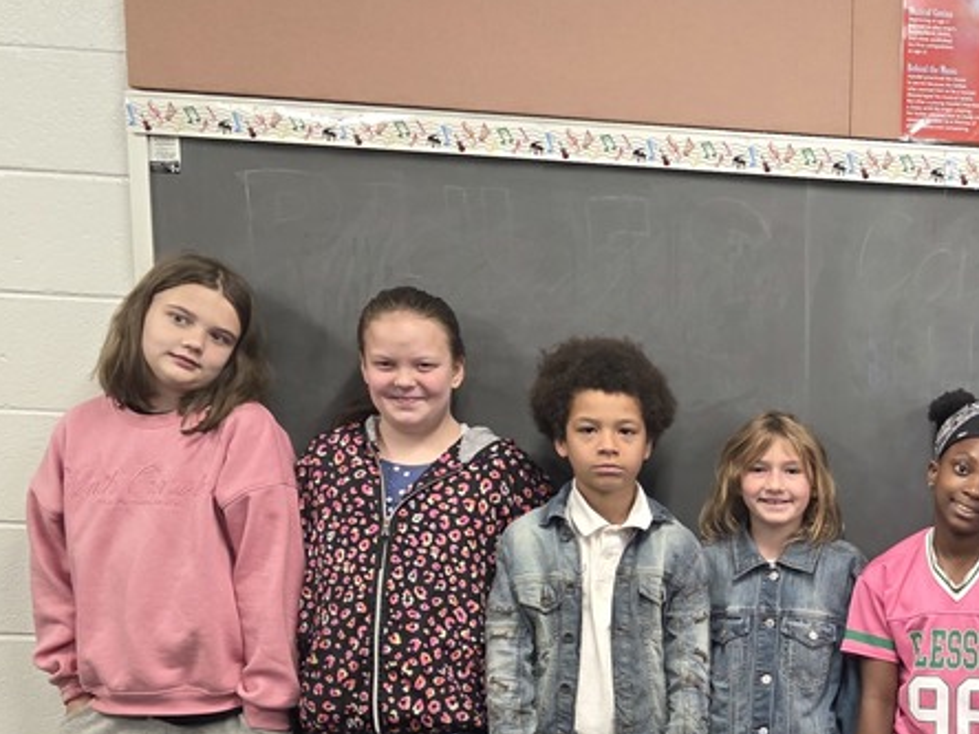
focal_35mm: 53
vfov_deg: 26.6
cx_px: 1045
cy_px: 661
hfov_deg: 32.4
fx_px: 1499
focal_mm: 6.3
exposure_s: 1/120
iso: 500
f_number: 1.7
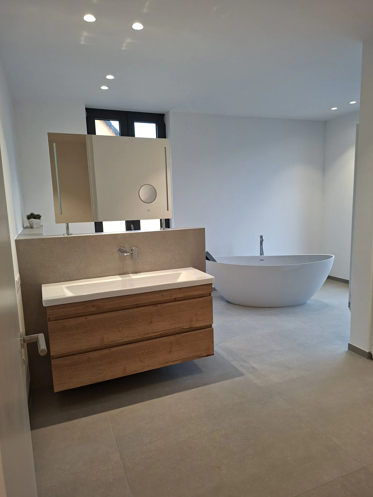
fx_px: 330
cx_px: 186
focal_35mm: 23
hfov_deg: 58.9
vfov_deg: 73.9
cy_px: 248
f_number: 1.8
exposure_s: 1/100
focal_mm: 5.54
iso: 125
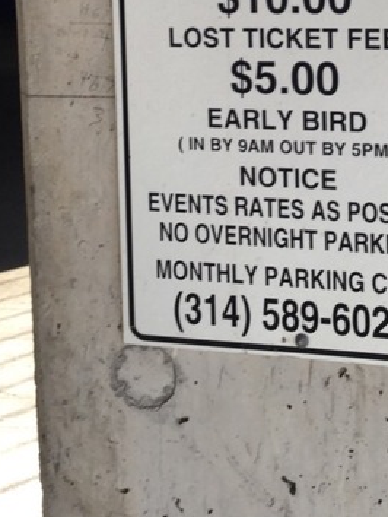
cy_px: 39
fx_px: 1045
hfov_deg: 20.6
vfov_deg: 26.7
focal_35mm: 70
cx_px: 352
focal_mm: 3.3
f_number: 2.4
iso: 32
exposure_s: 1/60
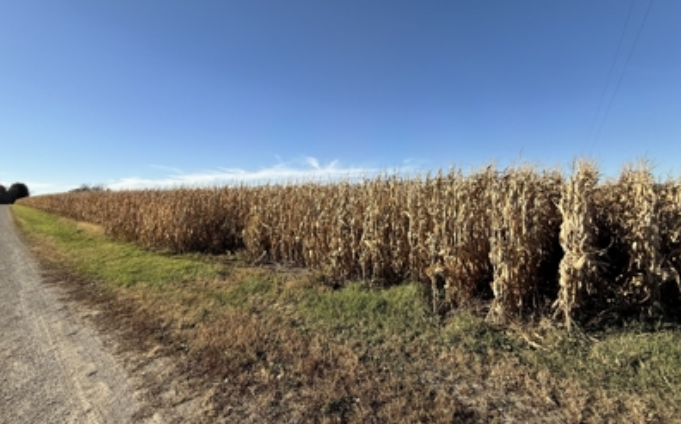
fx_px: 278
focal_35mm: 15
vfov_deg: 74.5
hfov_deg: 101.5
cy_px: 192
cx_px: 339
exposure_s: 1/2024
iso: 50
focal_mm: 2.22
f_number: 2.2
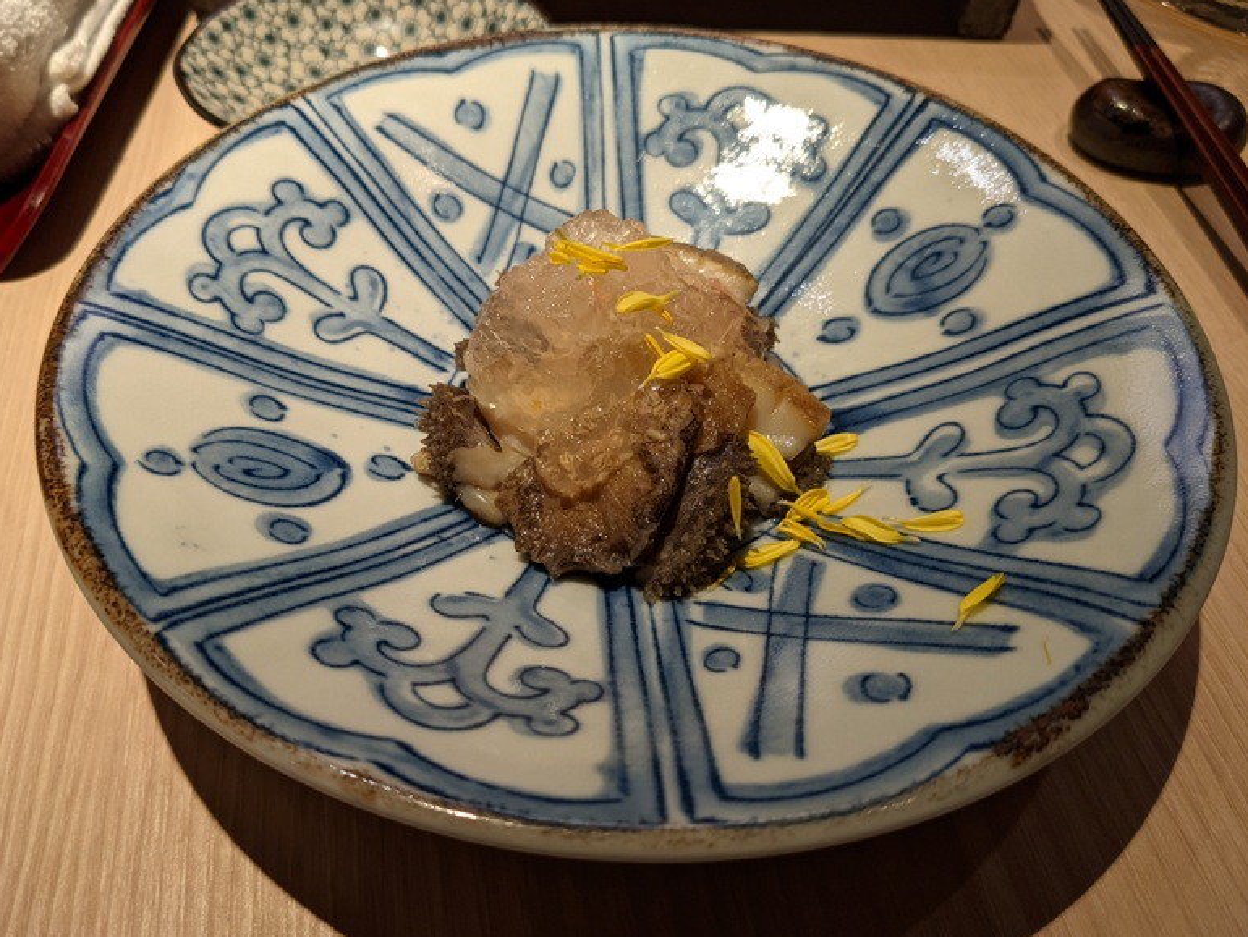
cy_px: 469
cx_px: 613
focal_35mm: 28
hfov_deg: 63.4
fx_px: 1010
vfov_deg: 49.8
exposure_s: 1/120
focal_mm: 4.38
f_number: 1.73
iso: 67
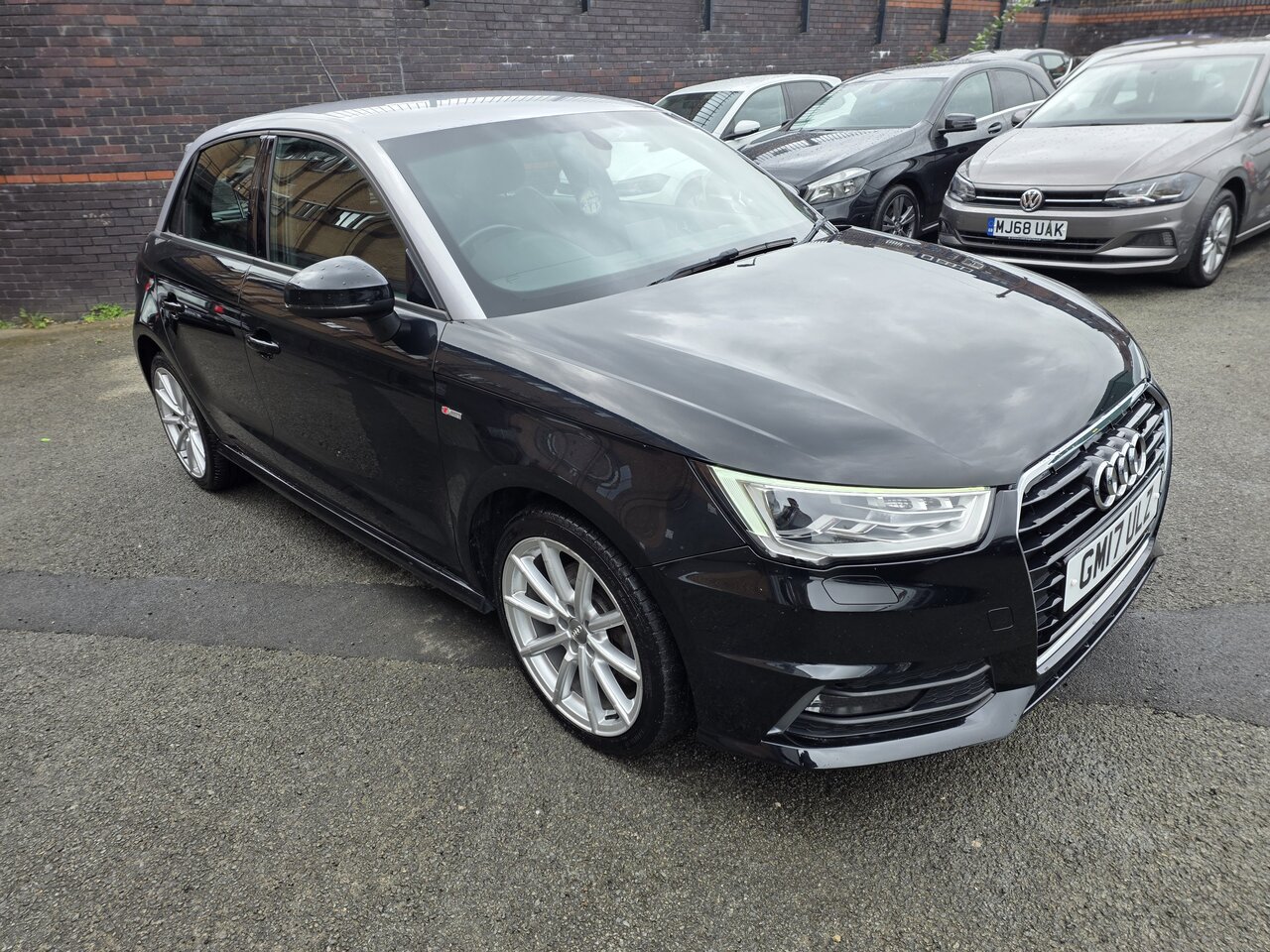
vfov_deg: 58.9
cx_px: 635
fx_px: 844
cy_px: 476
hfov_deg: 73.9
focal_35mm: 23
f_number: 1.7
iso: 80
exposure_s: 1/1437
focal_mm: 6.25
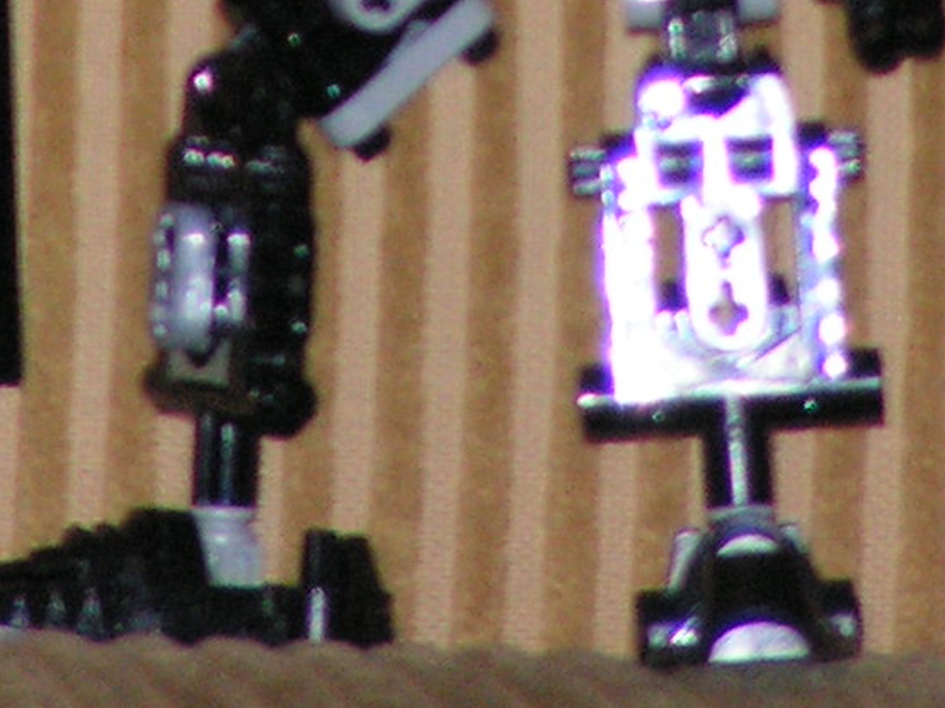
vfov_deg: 1.4
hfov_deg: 1.9
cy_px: -444
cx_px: 480
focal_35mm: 1070
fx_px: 29204
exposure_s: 1/320
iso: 200
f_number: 3.2
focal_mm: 48
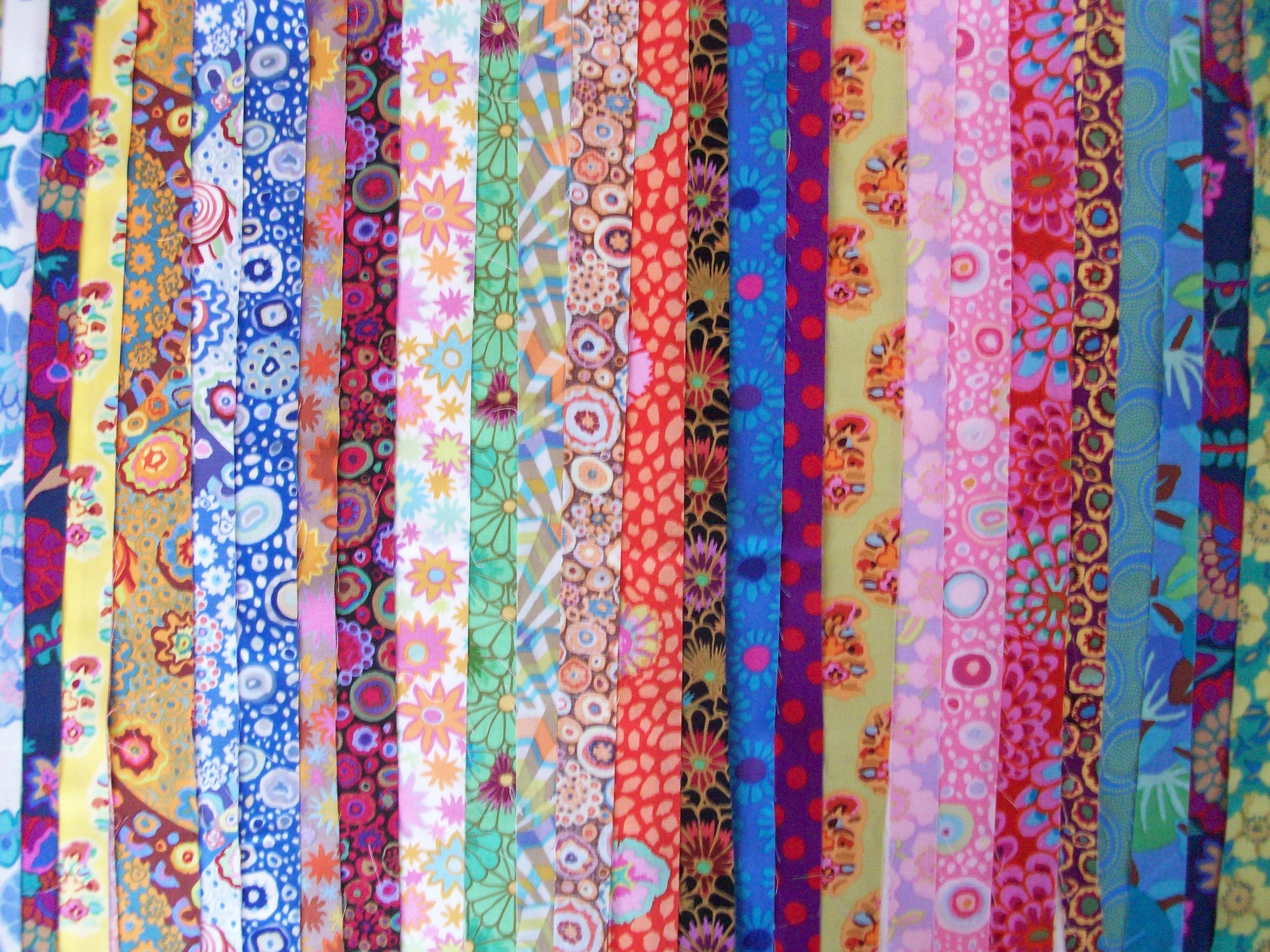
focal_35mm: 34
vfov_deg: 41.8
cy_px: 476
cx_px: 635
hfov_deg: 54.0
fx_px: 1247
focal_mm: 5.7
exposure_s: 1/8
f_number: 2.8
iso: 188
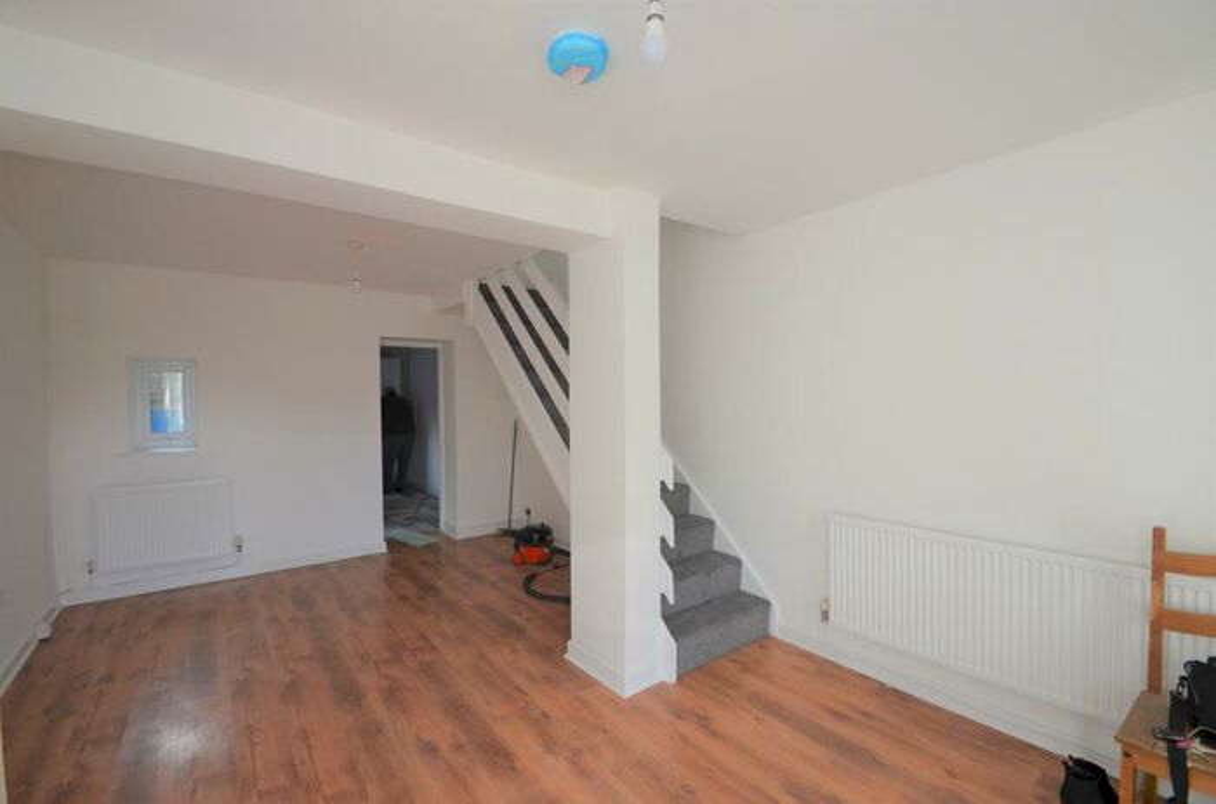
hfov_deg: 100.5
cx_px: 608
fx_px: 505
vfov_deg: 77.0
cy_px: 402
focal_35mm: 15
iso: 400
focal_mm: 10
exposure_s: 1/125
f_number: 5.6
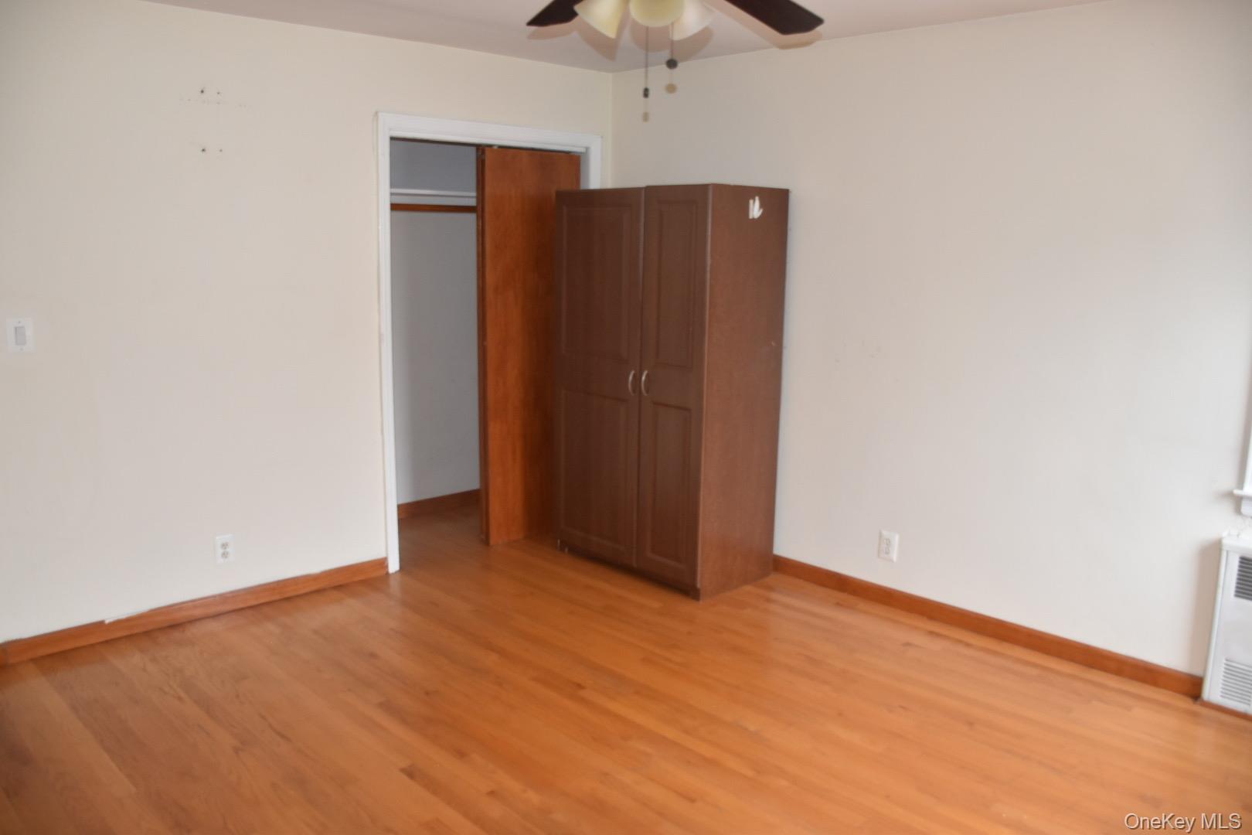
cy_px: 418
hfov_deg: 67.4
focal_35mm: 27
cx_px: 626
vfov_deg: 47.9
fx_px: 939
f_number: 4
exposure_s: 1/60
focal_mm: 18
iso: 800
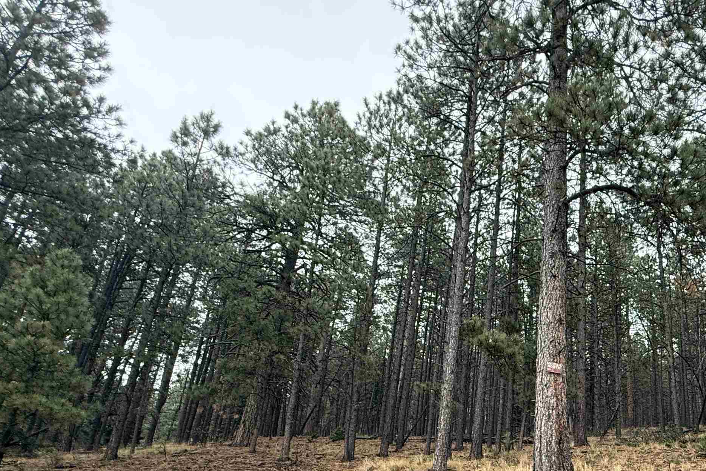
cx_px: 506
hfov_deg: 70.1
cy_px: 406
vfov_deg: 48.6
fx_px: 471
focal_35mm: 24
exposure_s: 1/92
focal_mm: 2.22
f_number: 2.2
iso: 400
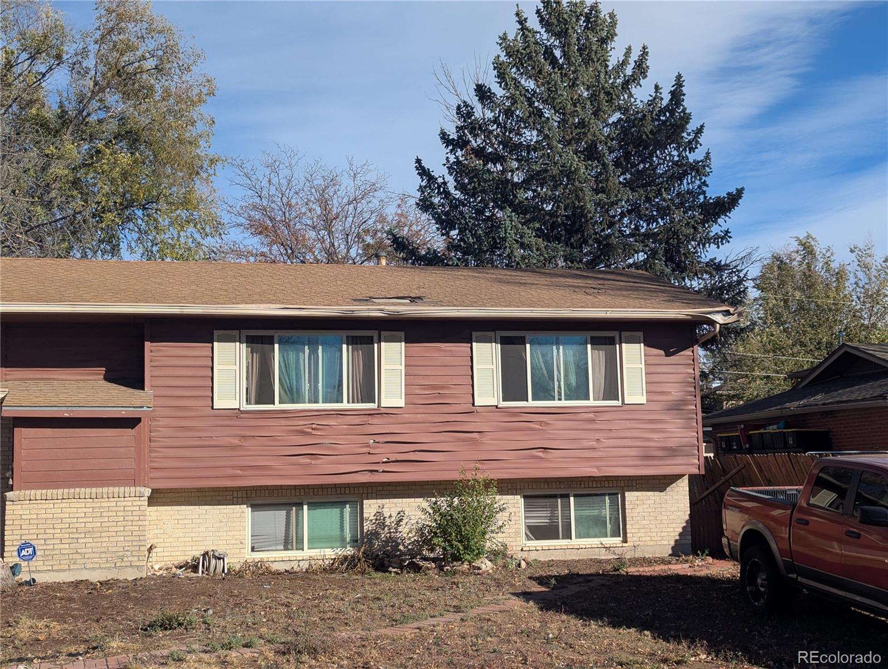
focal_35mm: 48
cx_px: 444
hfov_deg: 39.6
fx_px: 1233
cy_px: 334
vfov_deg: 30.3
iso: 46
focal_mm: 6.81
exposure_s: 1/2375
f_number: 1.85
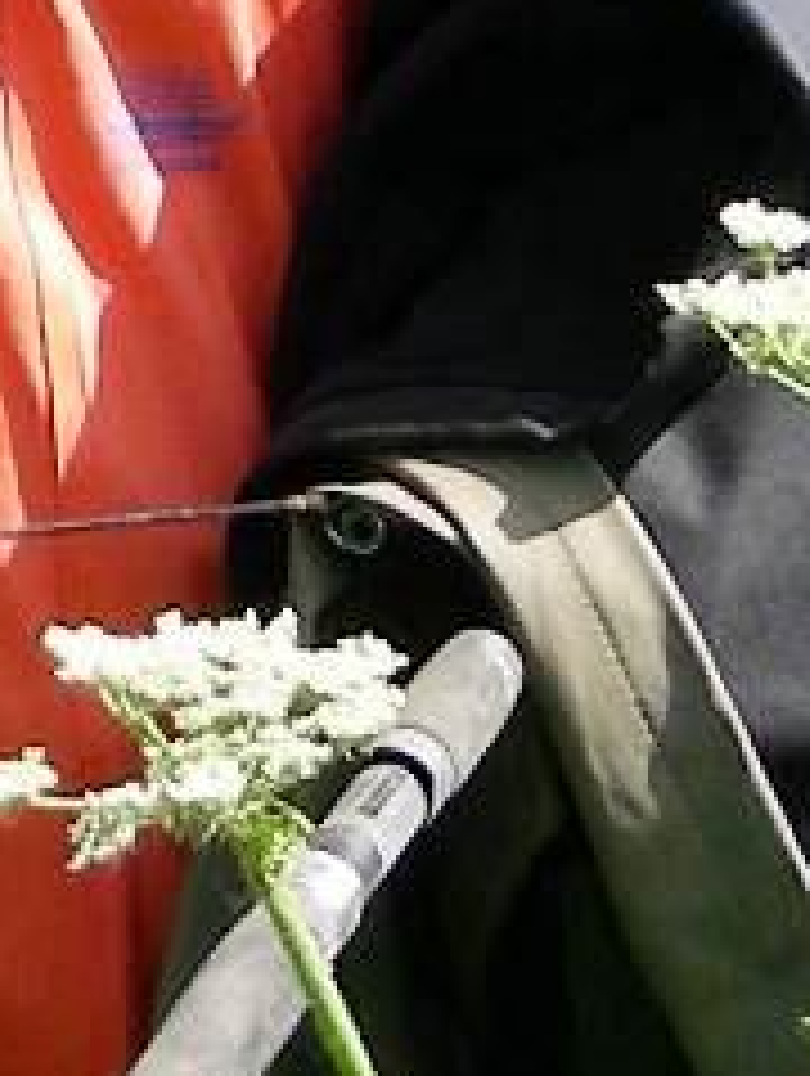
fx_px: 10517
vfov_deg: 5.8
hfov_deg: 4.4
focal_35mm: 338
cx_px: -18
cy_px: -765
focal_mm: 13.2
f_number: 4
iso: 50
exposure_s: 1/400
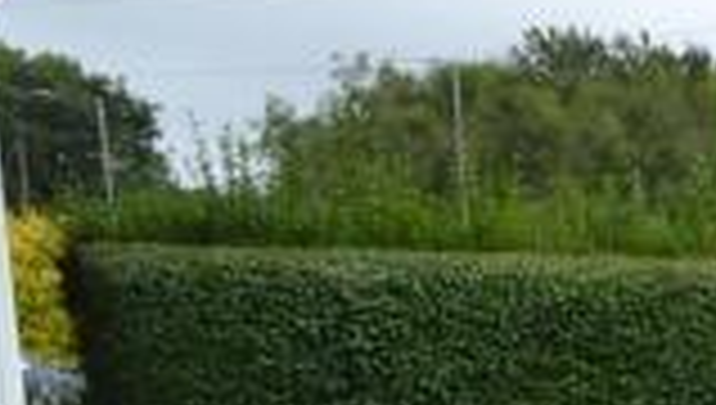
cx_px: 2211
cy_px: 466
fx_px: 1920
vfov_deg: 11.8
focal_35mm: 101
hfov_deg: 11.1
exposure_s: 1/125
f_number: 5.6
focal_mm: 10
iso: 125
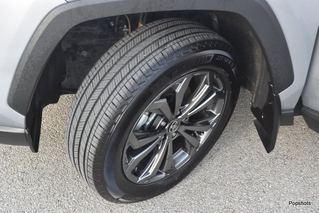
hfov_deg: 38.9
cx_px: 160
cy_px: 106
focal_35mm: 51
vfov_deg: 26.5
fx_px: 452
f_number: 6.3
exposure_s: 1/160
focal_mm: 34
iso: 400
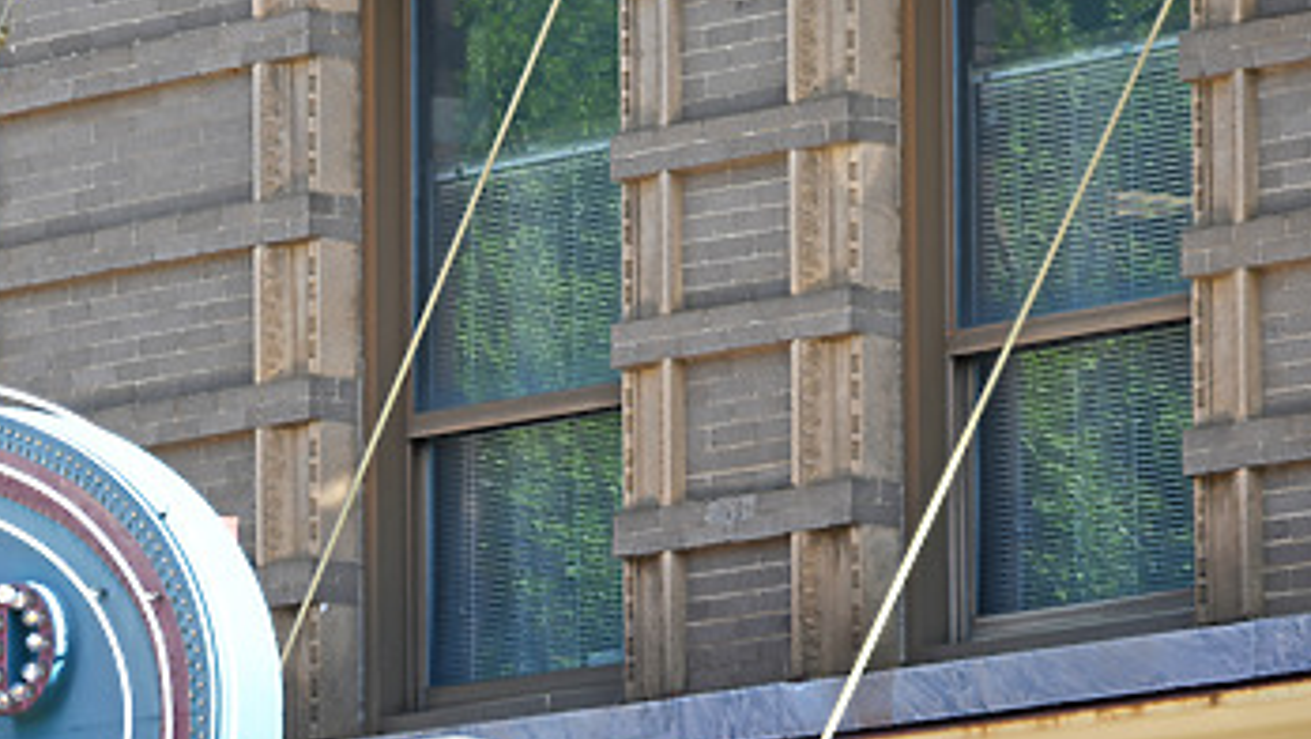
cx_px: -166
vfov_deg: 3.0
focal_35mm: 406
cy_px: 988
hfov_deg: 5.3
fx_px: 14118
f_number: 6.3
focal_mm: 150
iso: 100
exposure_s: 1/160
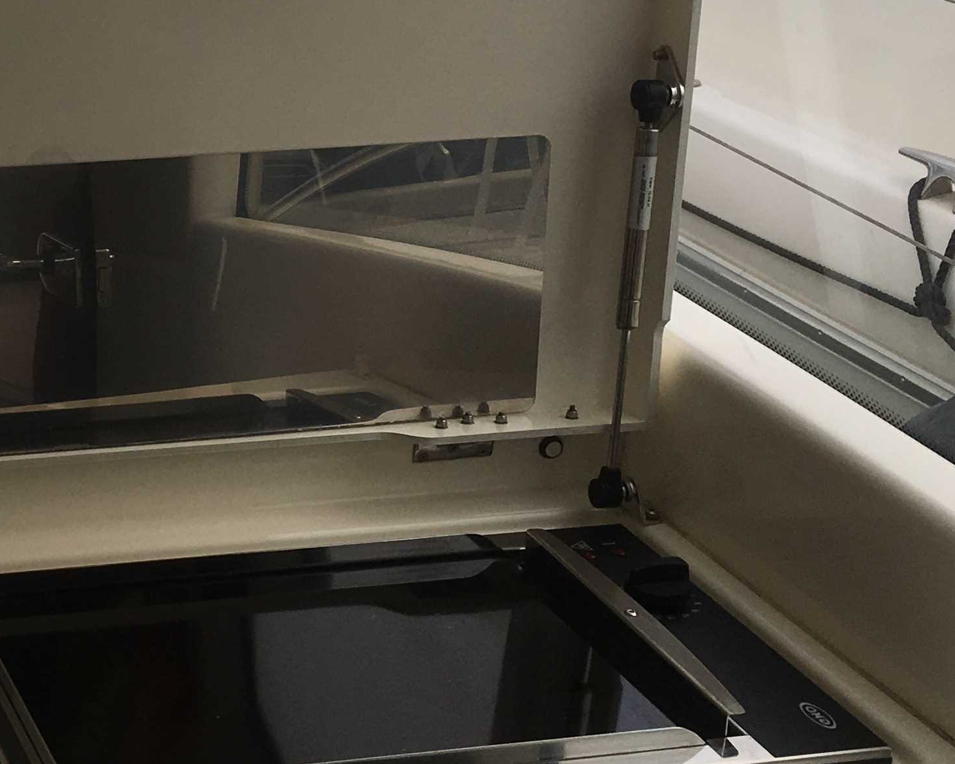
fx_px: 2205
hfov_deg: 22.7
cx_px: -163
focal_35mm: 78
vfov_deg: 19.6
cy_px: 283
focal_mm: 4.15
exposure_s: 1/732
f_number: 2.2
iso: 25
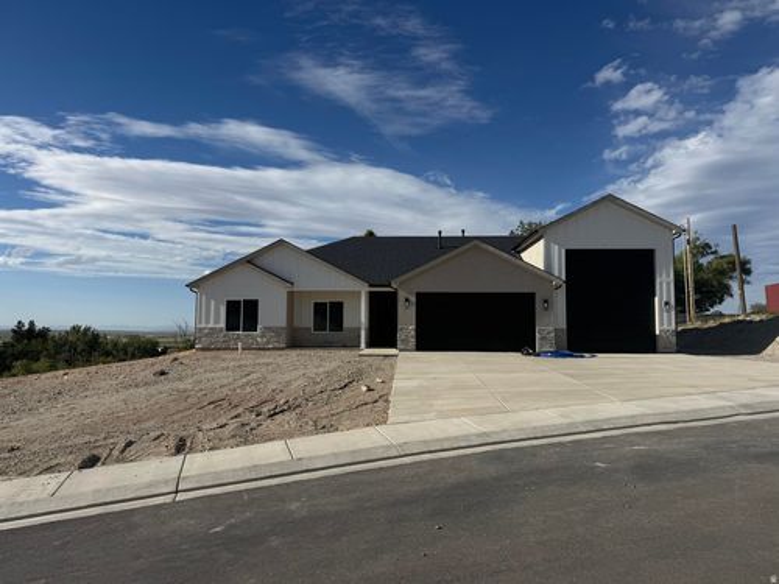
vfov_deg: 56.8
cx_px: 390
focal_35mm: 24
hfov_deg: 71.6
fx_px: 540
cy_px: 292
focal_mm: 6.76
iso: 80
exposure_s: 1/7937
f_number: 1.78
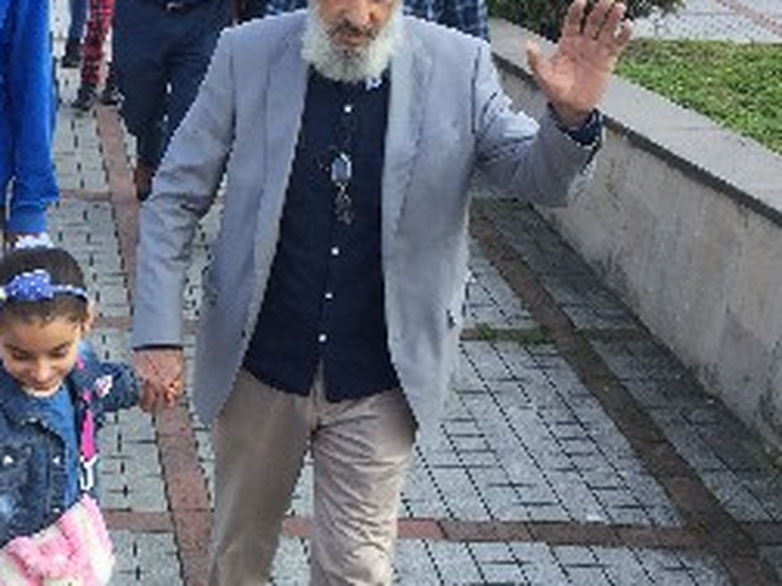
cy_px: 372
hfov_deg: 24.4
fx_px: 1739
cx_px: 31
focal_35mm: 77
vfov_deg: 19.1
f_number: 2.2
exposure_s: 1/363
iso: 32
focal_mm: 4.15
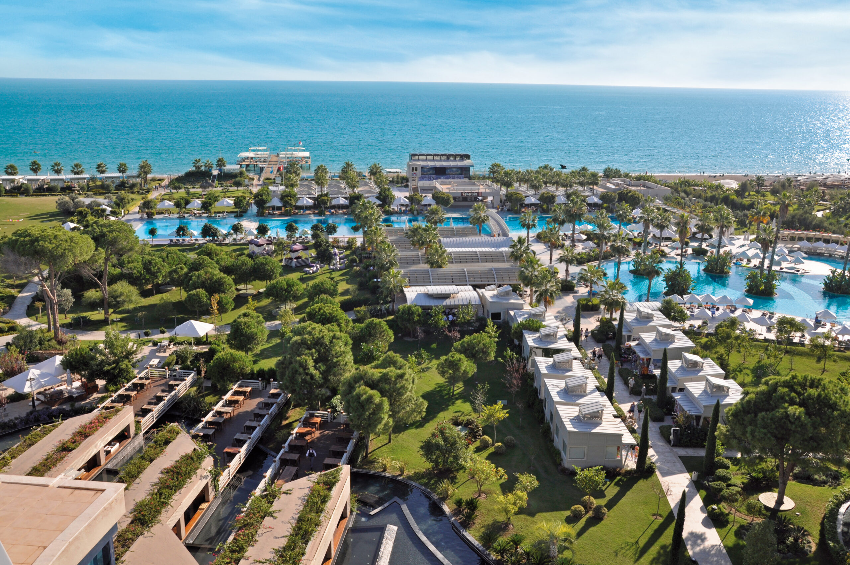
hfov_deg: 59.6
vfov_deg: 41.6
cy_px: 282
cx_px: 425
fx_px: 743
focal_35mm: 32
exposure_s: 1/400
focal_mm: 21
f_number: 8
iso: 200
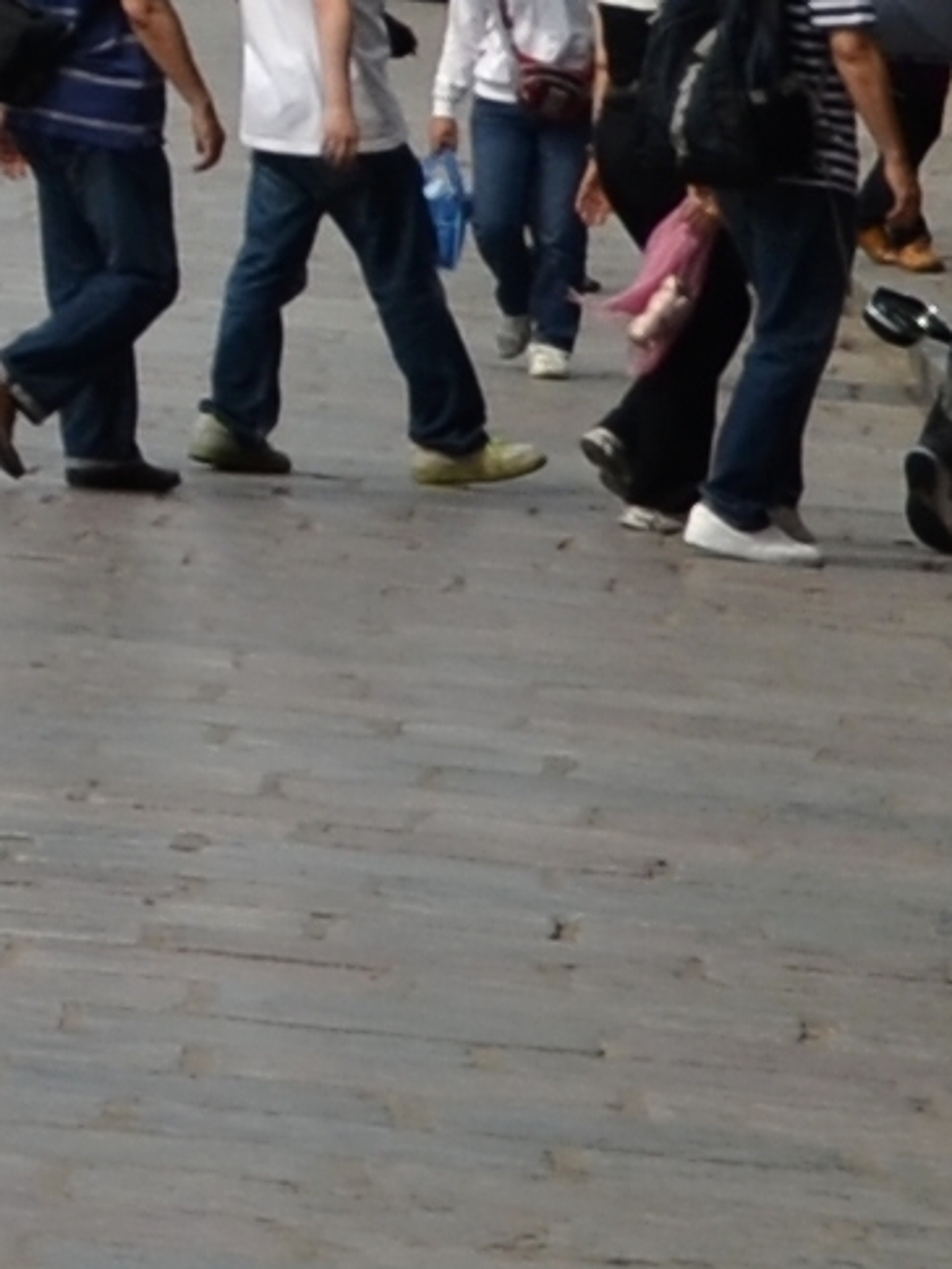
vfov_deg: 5.1
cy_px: -1664
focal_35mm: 380
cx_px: -5369
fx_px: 13928
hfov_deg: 3.3
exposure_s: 1/400
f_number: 7.1
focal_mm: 26
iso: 100
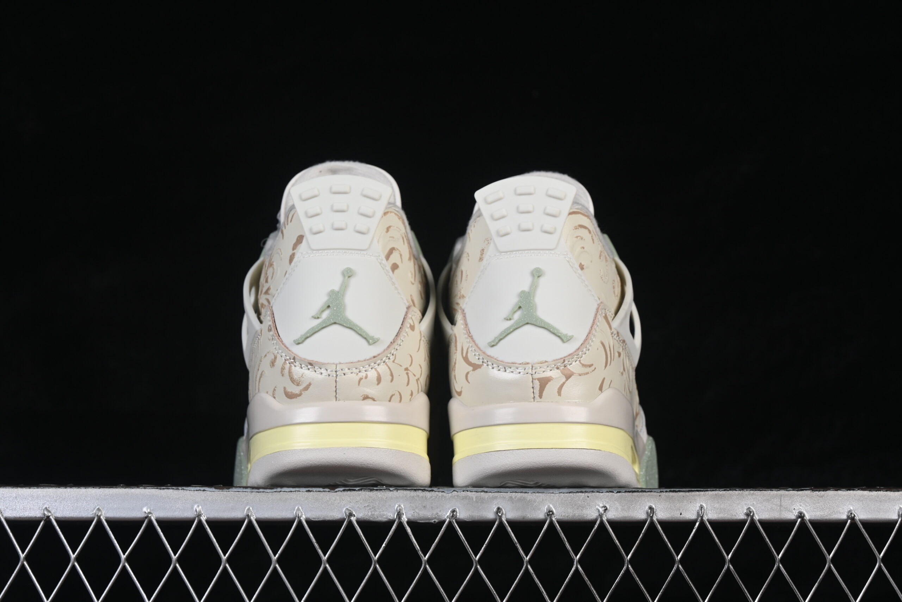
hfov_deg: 27.0
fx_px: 1879
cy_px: 301
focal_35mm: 75
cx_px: 451
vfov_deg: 18.2
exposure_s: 1/80
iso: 160
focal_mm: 50
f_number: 8
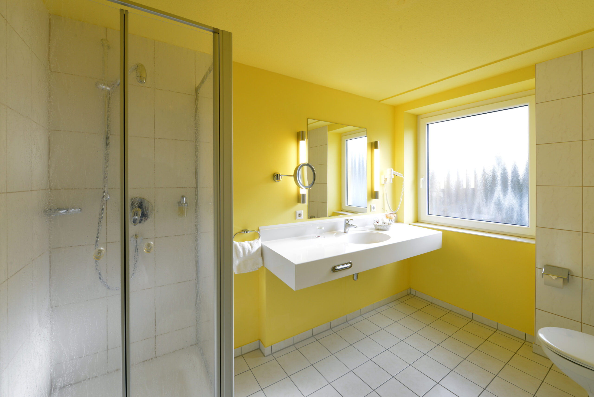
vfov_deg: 81.3
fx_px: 231
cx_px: 297
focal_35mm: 14
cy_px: 198
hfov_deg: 104.2
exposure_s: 1/13
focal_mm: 14
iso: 400
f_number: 13
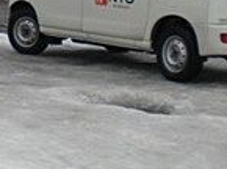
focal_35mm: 155
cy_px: -70
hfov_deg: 12.3
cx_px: -91
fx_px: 1014
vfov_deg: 9.3
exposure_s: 1/333
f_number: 4.6
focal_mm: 6.3
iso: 113
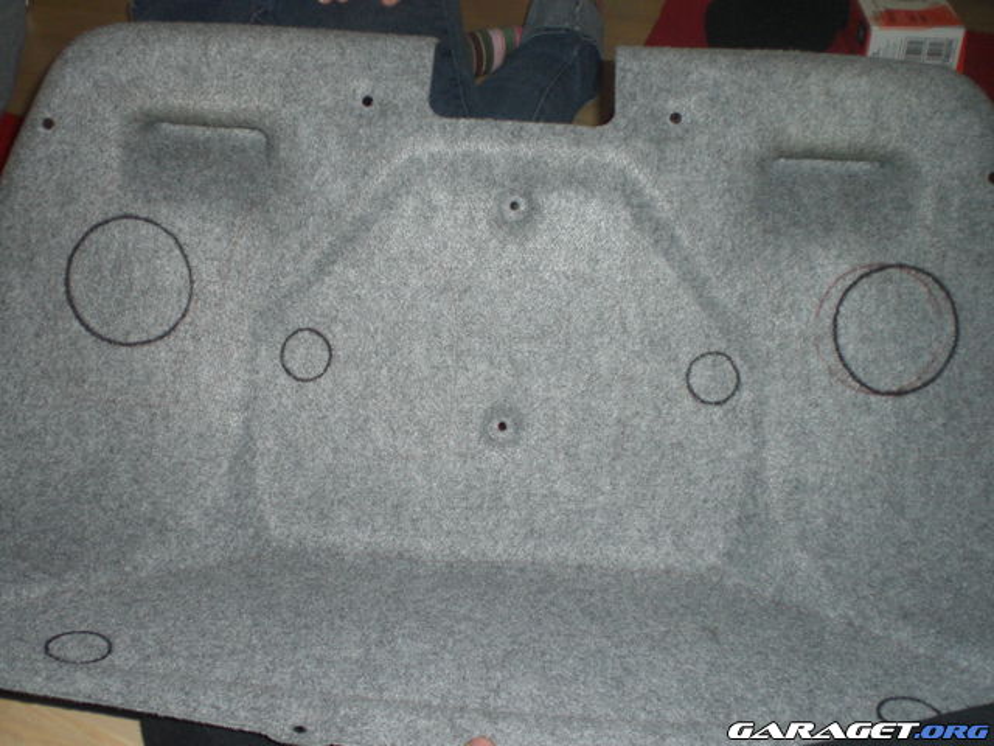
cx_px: 497
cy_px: 373
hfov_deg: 49.0
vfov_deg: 37.7
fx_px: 1091
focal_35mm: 38
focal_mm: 6.3
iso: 200
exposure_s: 1/60
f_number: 3.1
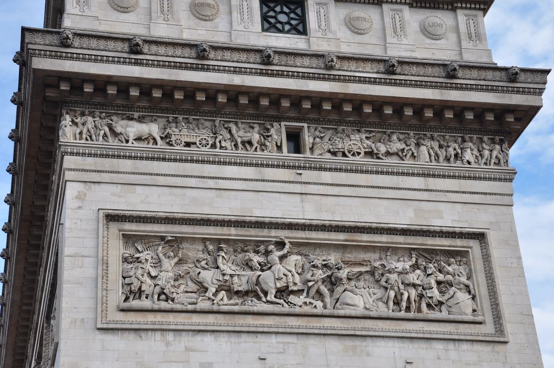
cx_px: 277
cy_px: 184
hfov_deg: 26.0
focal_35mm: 78
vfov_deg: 17.4
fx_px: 1199
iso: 200
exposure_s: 1/160
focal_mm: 52
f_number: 9
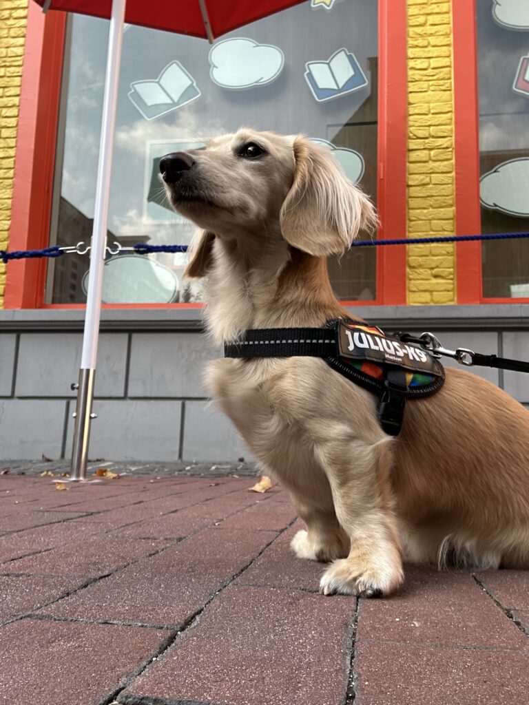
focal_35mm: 30
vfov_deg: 60.0
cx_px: 264
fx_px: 611
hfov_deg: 46.8
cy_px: 352
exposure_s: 1/210
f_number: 1.9
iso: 25
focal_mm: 2.69
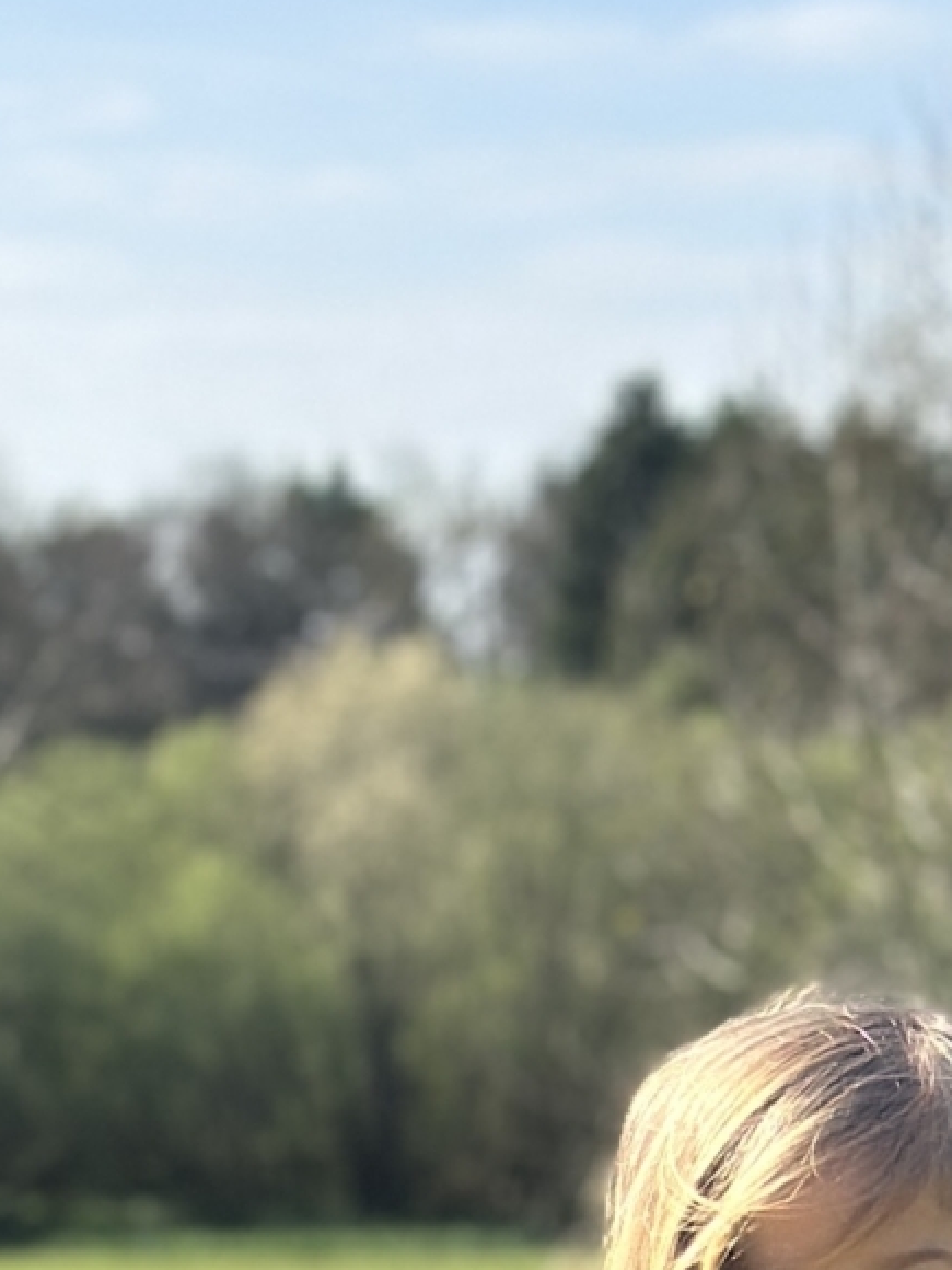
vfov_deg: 9.2
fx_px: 7774
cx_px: 803
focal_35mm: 212
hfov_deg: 7.0
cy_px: 1688
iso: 80
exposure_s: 1/4566
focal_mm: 6.86
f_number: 1.78
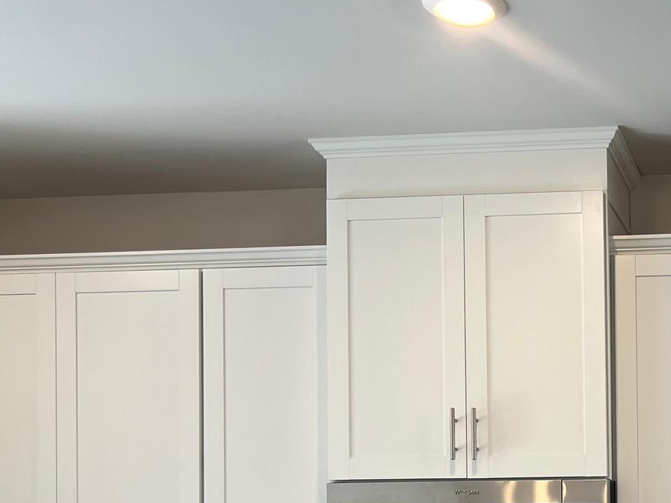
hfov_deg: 28.1
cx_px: 703
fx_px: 1241
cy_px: 535
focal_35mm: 64
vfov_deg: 21.9
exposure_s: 1/120
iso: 64
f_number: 1.5
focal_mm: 5.7
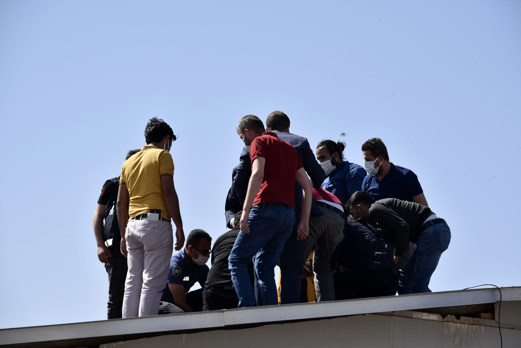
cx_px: 260
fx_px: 2461
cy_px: 174
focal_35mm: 170
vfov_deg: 8.1
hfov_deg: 12.1
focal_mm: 170
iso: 100
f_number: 10
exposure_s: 1/200
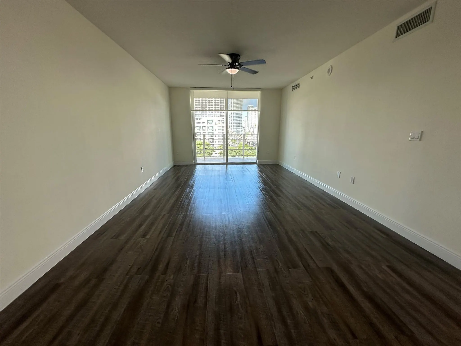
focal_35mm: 14
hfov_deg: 102.1
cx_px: 230
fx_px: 186
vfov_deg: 85.7
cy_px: 173
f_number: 2.2
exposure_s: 1/149
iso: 40
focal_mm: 2.22
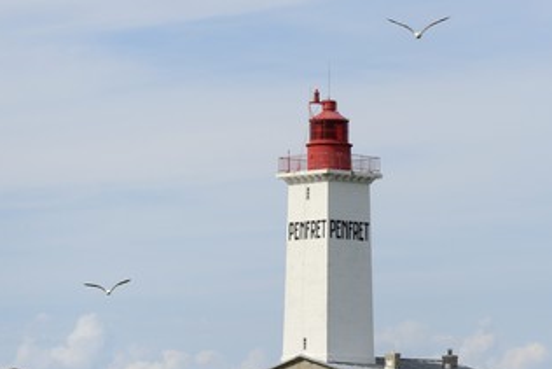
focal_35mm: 186
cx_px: 273
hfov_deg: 11.1
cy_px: 231
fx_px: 2853
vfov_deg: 7.4
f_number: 10
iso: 400
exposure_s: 1/1000
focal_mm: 140
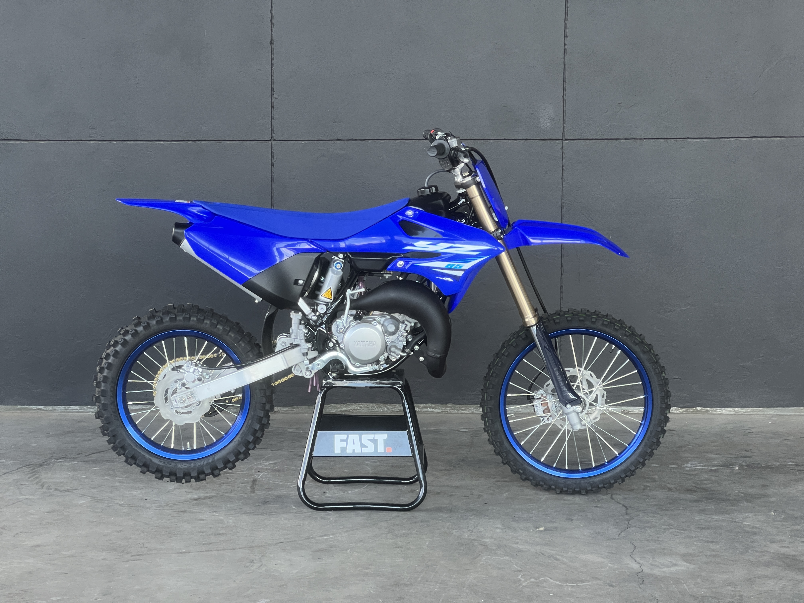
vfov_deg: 19.1
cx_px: 402
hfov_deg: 25.3
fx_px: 1788
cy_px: 302
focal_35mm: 77
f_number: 2.8
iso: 125
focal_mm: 9
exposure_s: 1/99
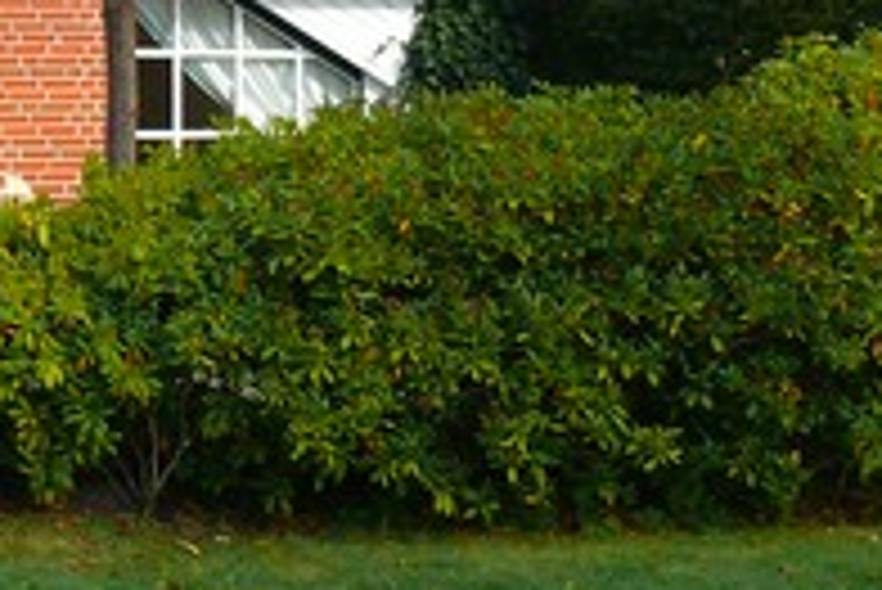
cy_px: 5
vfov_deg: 9.8
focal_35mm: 139
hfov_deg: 14.0
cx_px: -342
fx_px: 3408
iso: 100
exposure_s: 1/80
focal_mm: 7.4
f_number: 2.8
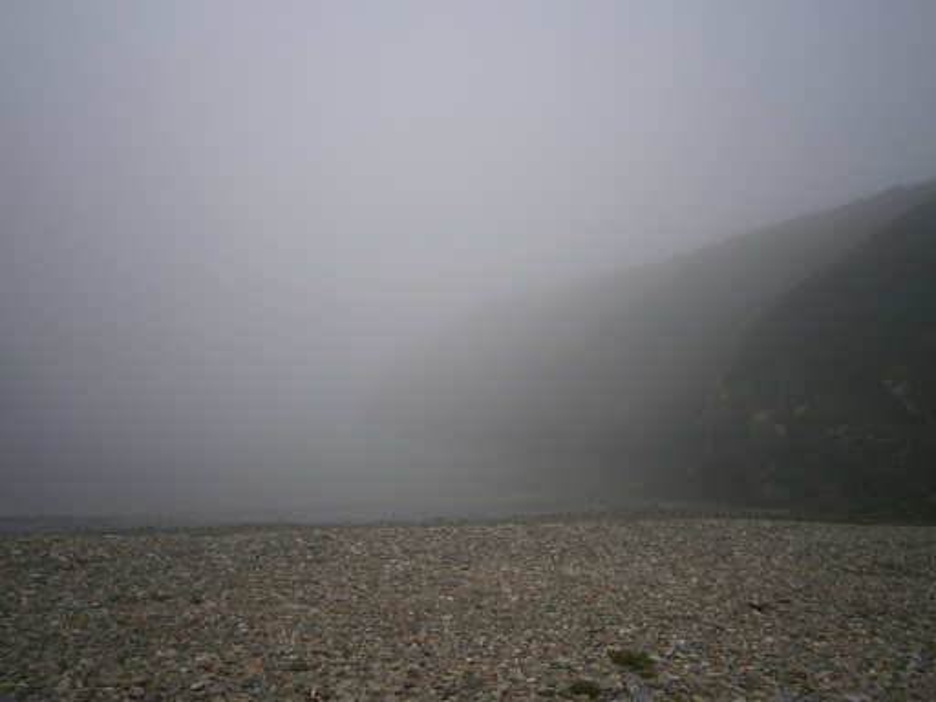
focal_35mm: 26
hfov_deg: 67.3
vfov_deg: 53.1
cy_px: 351
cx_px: 468
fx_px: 703
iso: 80
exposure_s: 1/1250
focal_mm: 4.7
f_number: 2.8
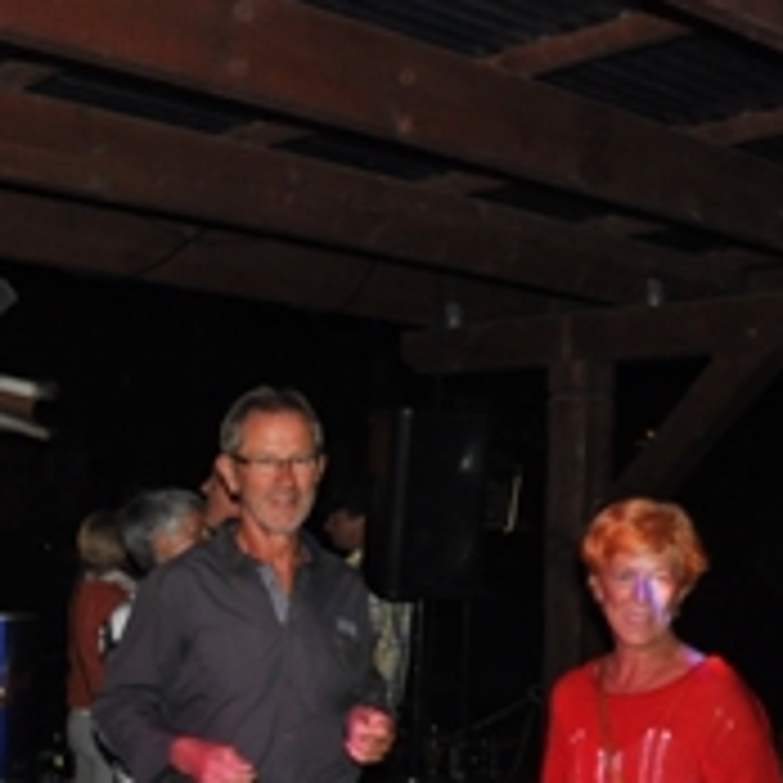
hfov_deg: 28.9
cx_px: 274
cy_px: 630
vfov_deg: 28.4
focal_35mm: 59
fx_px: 1510
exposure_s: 1/60
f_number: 3.5
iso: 800
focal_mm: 18
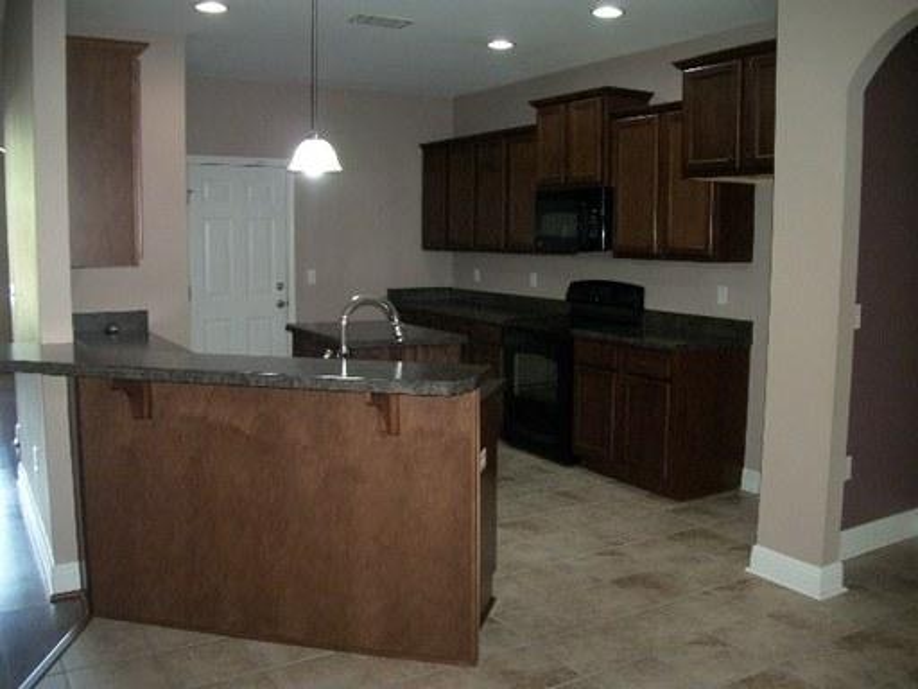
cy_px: 344
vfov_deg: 44.2
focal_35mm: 32
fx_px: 849
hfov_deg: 56.8
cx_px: 459
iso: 250
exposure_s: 1/30
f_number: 2.9
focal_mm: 5.7
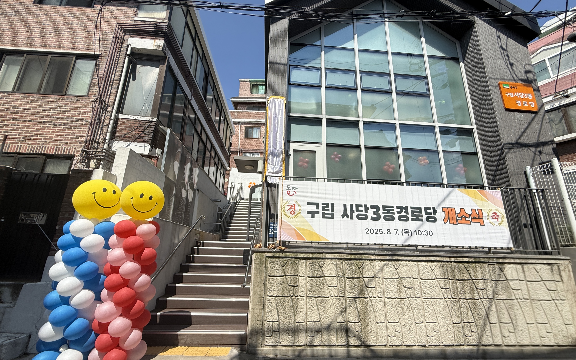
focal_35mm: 15
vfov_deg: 74.7
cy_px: 193
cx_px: 288
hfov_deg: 101.5
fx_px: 235
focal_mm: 2.22
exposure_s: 1/5000
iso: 50
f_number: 2.2
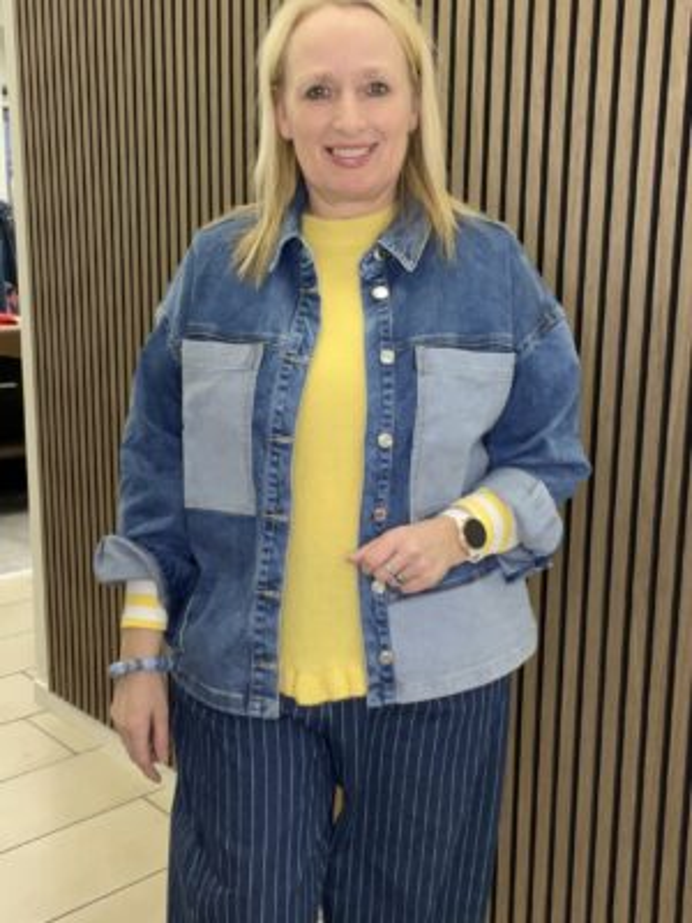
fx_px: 800
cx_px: 346
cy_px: 462
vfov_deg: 60.0
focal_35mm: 30
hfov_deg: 46.8
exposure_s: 1/50
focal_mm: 2.71
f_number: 2.2
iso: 125
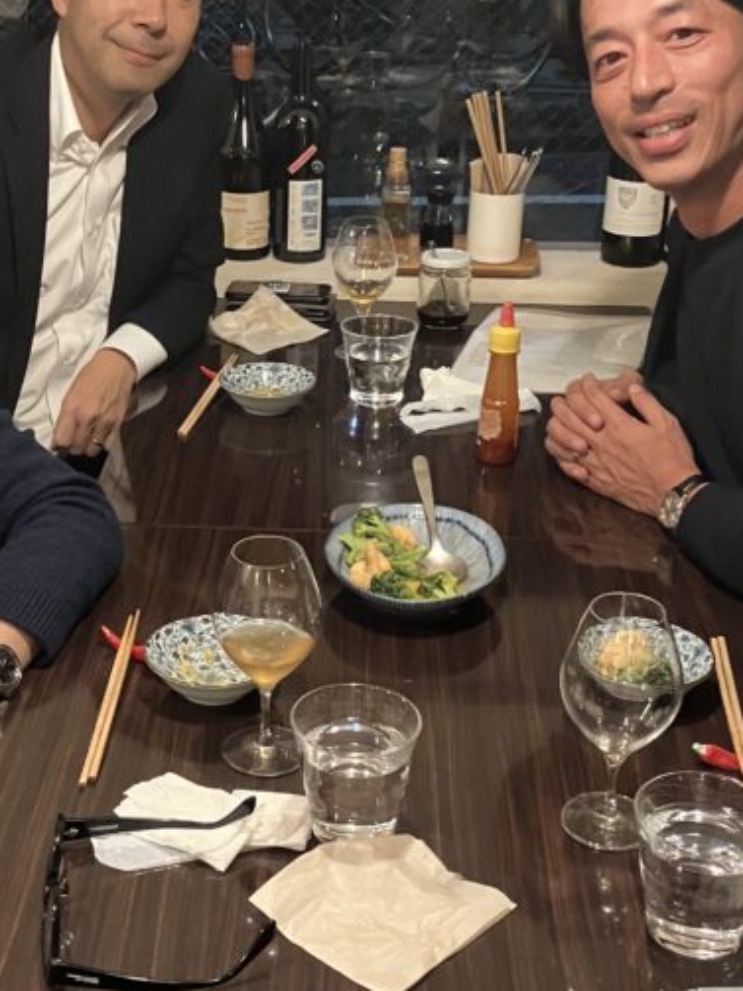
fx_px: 1632
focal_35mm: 57
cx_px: 244
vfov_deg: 33.8
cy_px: 459
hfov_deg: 25.5
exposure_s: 1/25
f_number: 1.8
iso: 400
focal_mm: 3.99
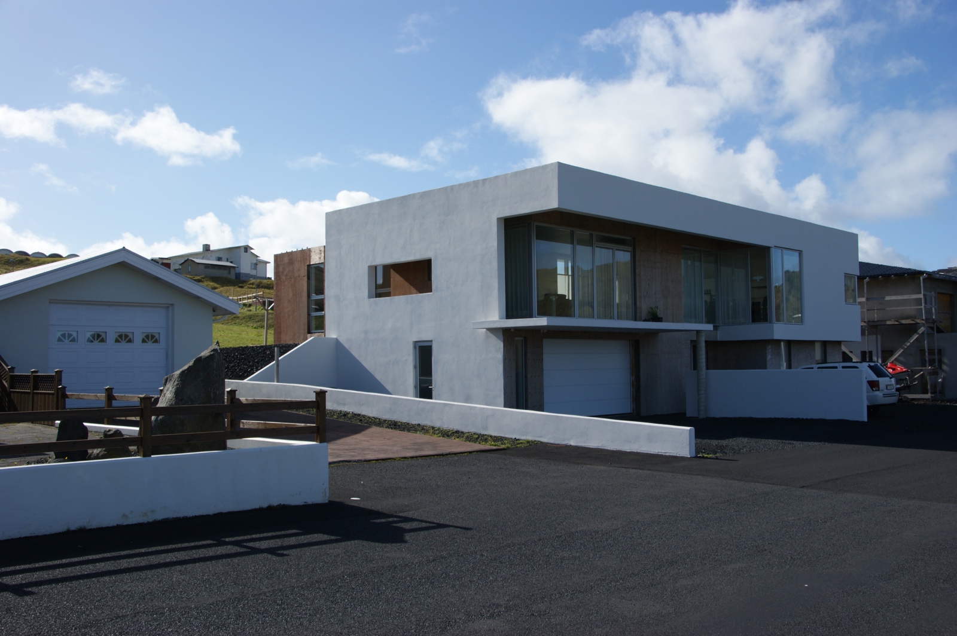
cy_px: 318
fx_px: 877
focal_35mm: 33
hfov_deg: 57.3
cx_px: 478
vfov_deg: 39.9
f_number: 10
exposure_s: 1/200
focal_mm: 22
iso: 100
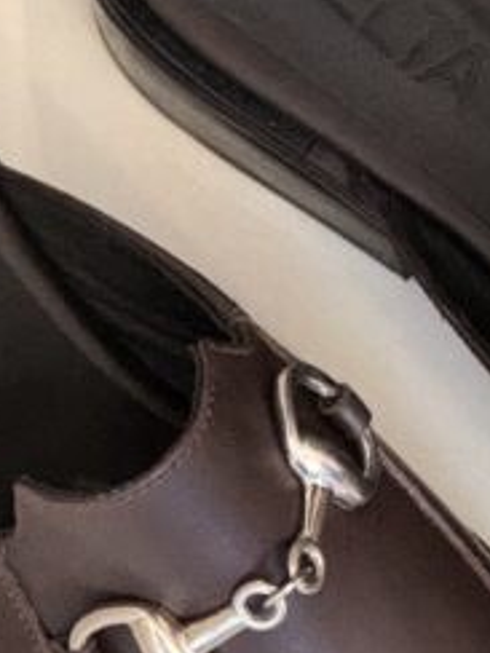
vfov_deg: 4.3
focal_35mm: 459
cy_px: -60
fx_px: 8663
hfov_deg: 3.2
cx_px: 594
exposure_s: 1/33
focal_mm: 15.66
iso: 1000
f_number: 2.8
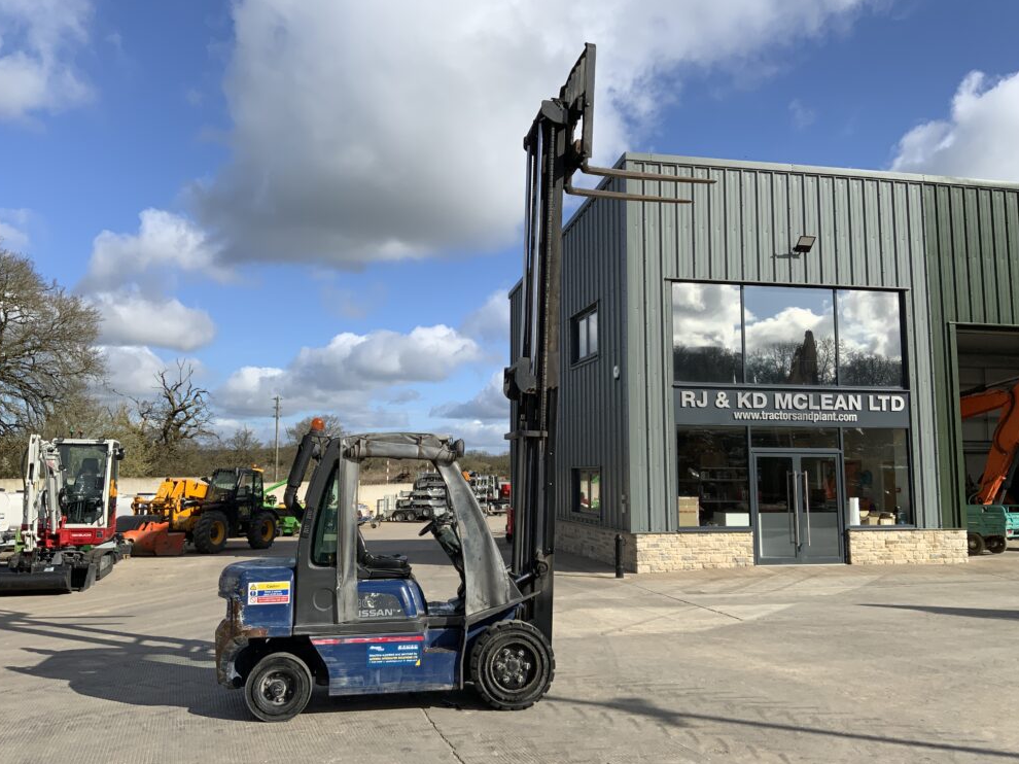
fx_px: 883
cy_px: 373
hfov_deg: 60.0
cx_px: 515
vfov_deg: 46.8
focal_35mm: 30
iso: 16
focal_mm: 3
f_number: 1.8
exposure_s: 1/2320
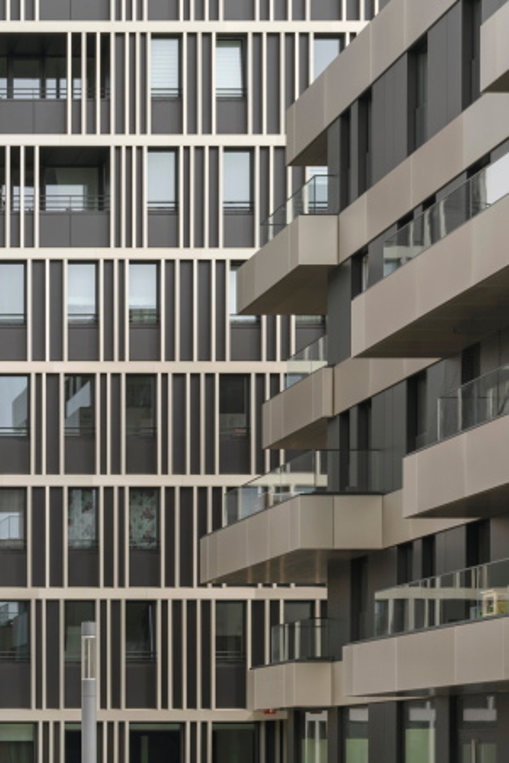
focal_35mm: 100
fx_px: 2121
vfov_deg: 20.4
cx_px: 254
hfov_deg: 13.7
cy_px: 382
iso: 100
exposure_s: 1/50
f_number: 16
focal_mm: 100
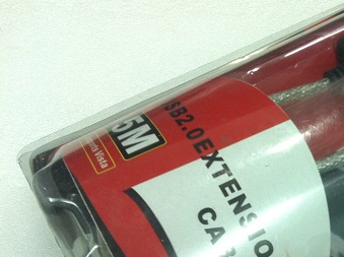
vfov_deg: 21.9
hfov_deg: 28.1
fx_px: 655
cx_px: 323
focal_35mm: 66
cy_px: 204
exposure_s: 1/17
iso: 100
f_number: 2.8
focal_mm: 3.85
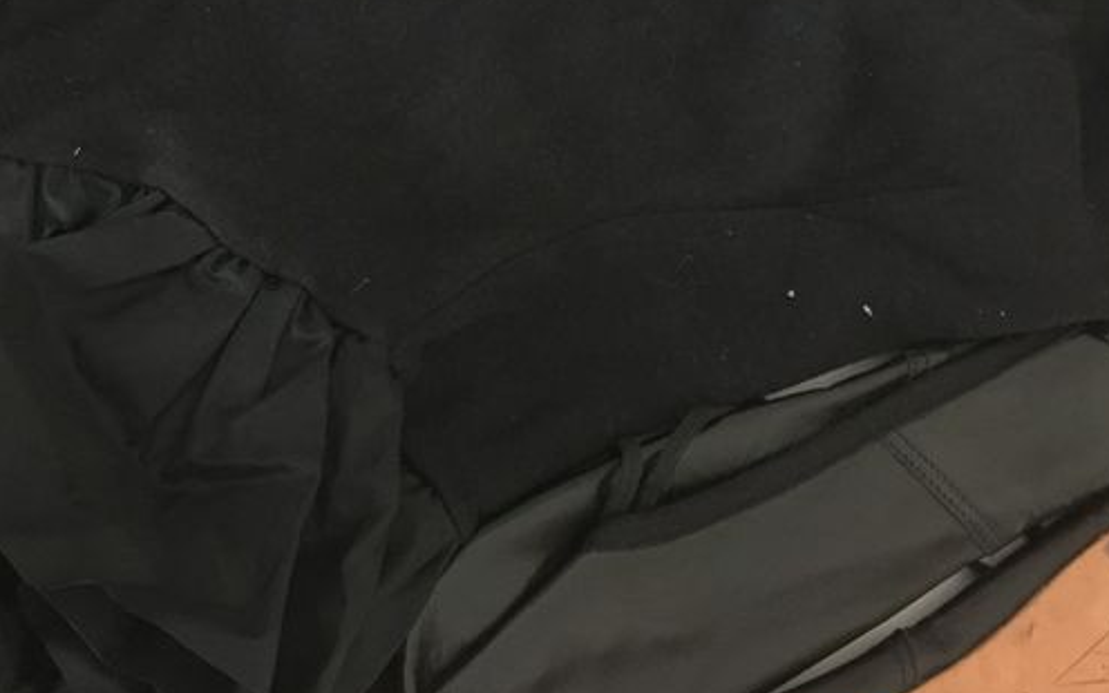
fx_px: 1874
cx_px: 434
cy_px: 56
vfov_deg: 20.5
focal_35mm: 62
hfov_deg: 32.8
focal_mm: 4.15
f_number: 2.2
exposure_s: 1/20
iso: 200
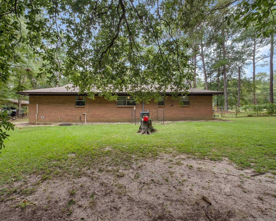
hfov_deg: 89.5
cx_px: 129
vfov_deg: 77.0
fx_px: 139
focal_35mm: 17
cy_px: 111
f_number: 8
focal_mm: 10
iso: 250
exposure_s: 1/80
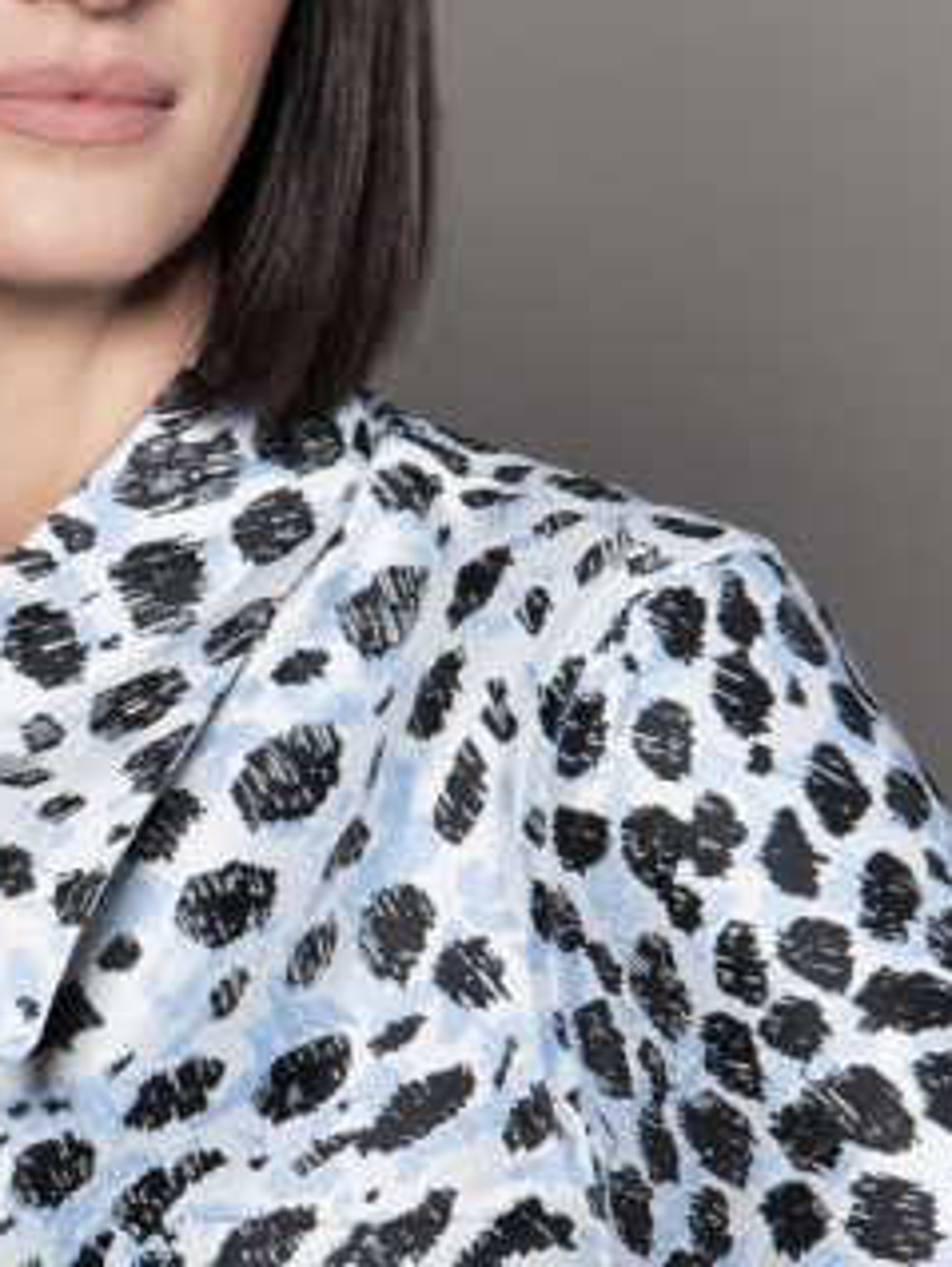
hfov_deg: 5.0
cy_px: 773
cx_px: 175
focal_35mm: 300
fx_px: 10986
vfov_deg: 6.6
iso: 250
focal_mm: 92
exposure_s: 1/200
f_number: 5.6
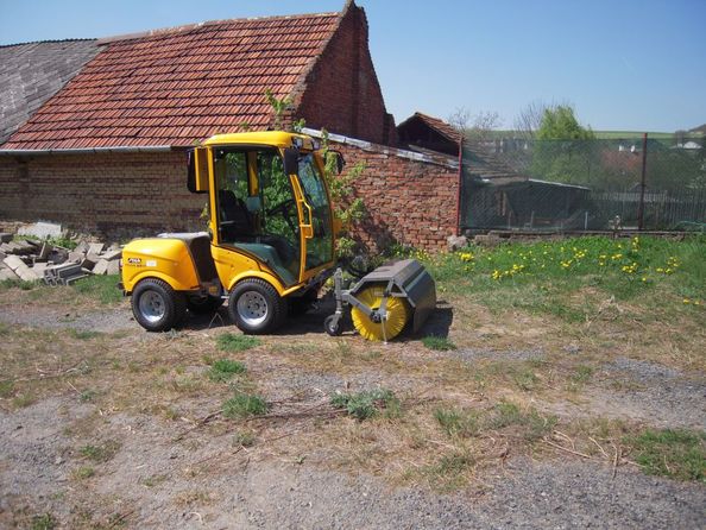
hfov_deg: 63.4
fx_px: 571
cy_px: 265
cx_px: 353
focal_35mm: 28
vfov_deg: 49.8
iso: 100
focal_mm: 5
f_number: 5.4
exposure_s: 1/320
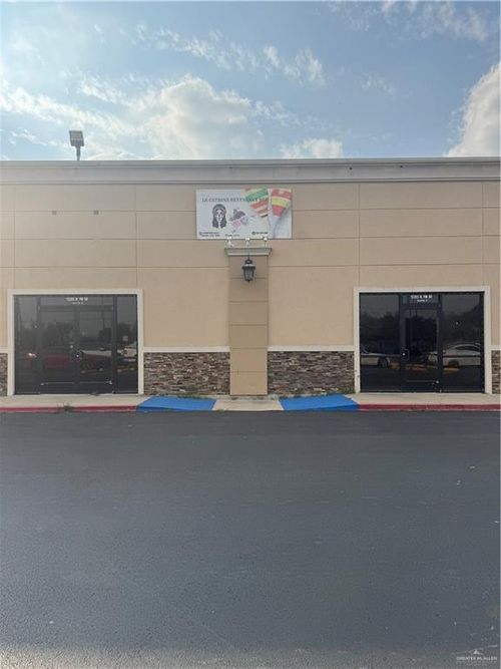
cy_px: 334
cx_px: 250
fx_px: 463
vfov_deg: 71.6
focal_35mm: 24
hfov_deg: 56.8
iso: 80
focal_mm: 6.76
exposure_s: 1/4608
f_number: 1.78
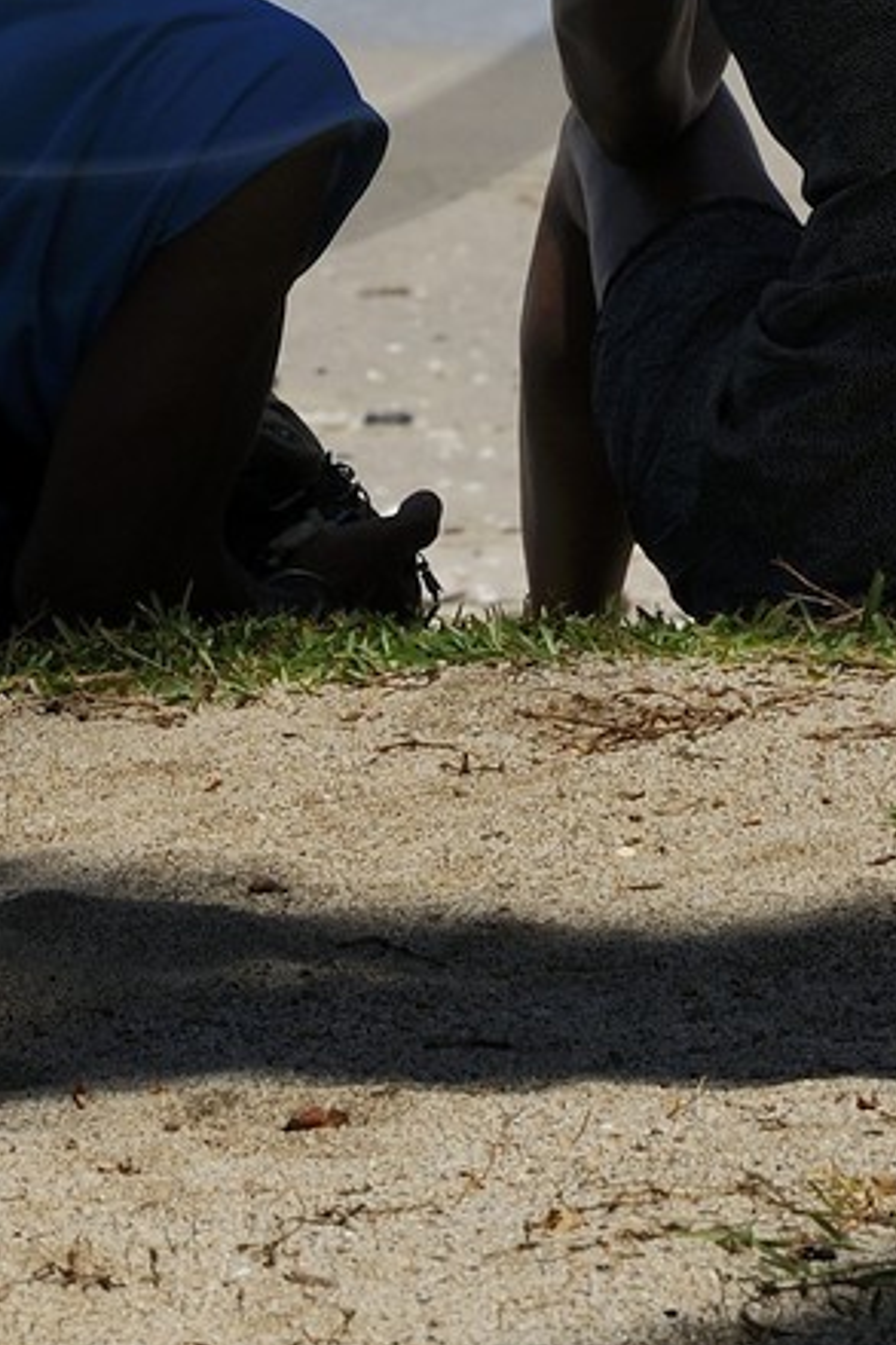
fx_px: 21034
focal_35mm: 563
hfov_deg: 2.4
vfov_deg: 3.6
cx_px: 40
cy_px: -663
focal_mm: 155
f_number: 16
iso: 200
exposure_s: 1/250
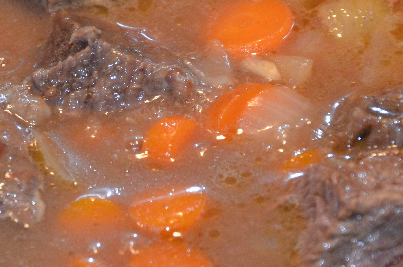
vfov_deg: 6.6
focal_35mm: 206
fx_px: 2301
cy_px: 130
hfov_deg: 9.9
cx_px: 6
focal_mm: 52
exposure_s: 1/60
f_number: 5
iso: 800
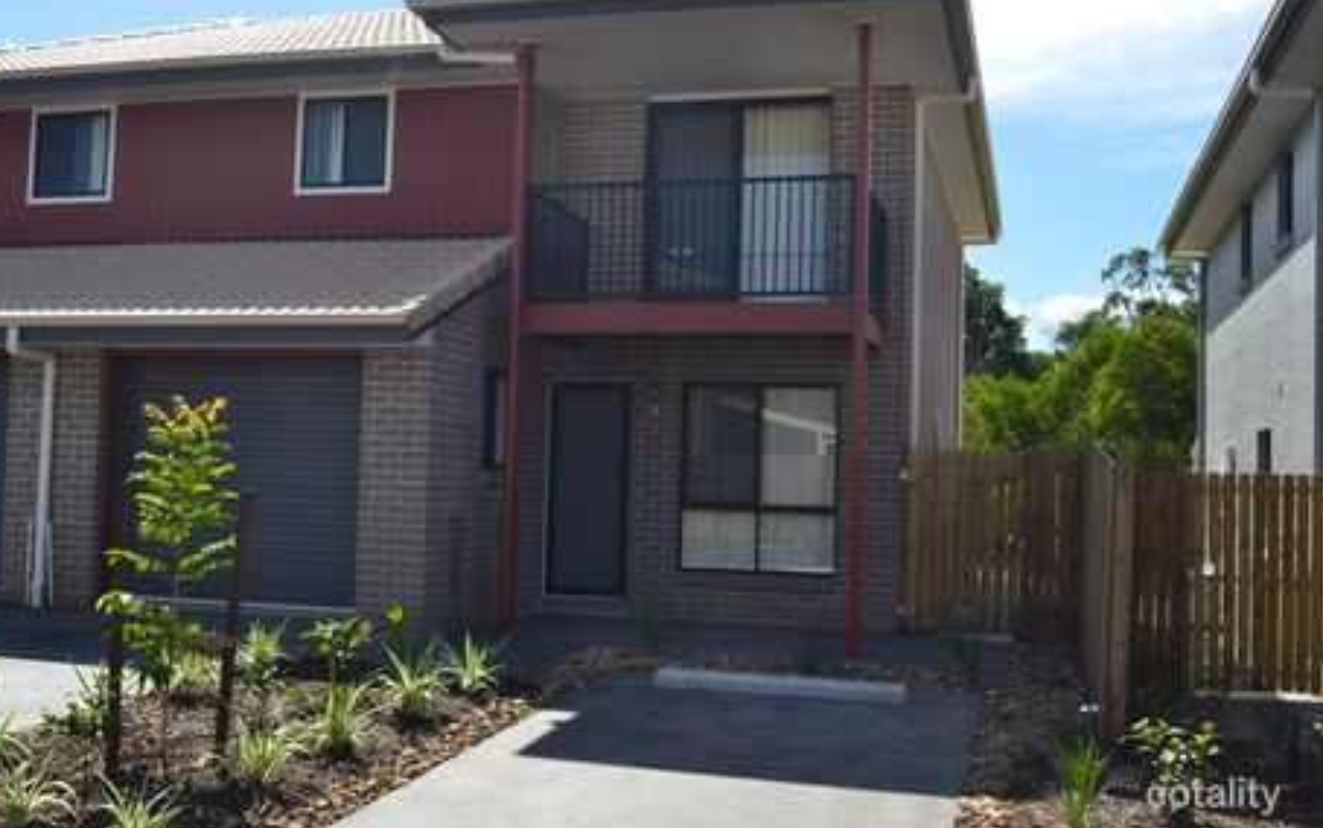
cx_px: 644
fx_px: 1370
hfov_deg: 51.5
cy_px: 398
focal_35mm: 38
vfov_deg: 33.6
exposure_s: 1/400
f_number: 11
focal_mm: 24
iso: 400
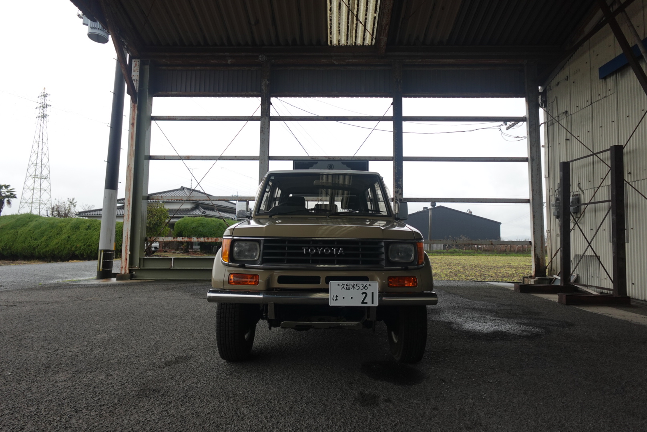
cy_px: 216
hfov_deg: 83.9
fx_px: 360
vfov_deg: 62.0
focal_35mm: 20
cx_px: 324
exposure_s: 1/320
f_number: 2
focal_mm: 7.6
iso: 125
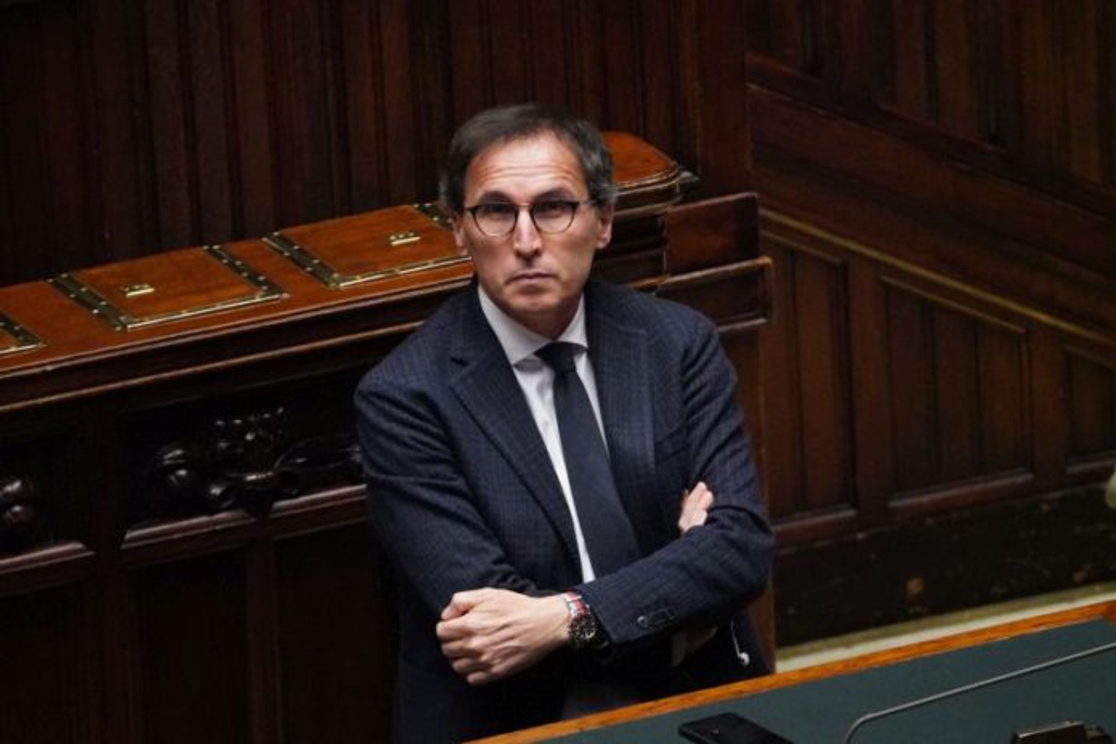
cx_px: 558
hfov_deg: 3.4
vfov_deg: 2.3
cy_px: 372
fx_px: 18599
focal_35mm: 600
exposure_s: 1/160
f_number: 5.6
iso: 12800
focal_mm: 400
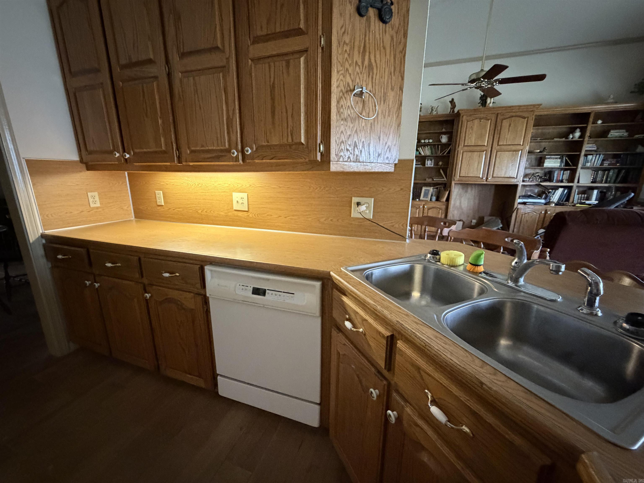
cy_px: 242
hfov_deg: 102.1
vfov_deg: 85.7
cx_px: 322
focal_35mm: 14
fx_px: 260
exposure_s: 1/40
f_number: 2.2
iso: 1000
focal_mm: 2.22
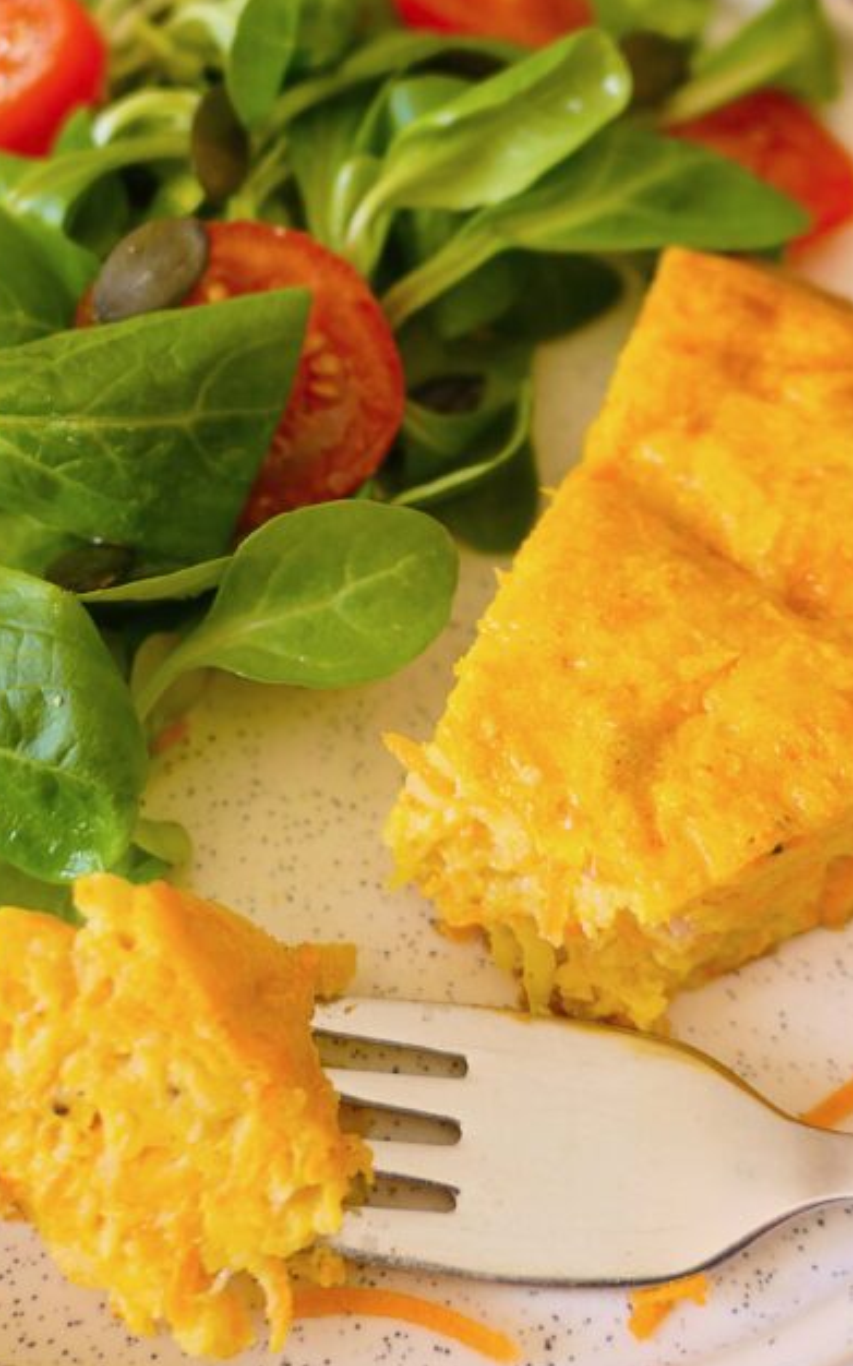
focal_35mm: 40
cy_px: 445
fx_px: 1488
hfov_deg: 32.0
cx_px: 472
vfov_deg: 48.4
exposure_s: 1/125
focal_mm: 8.8
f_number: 1.8
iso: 125
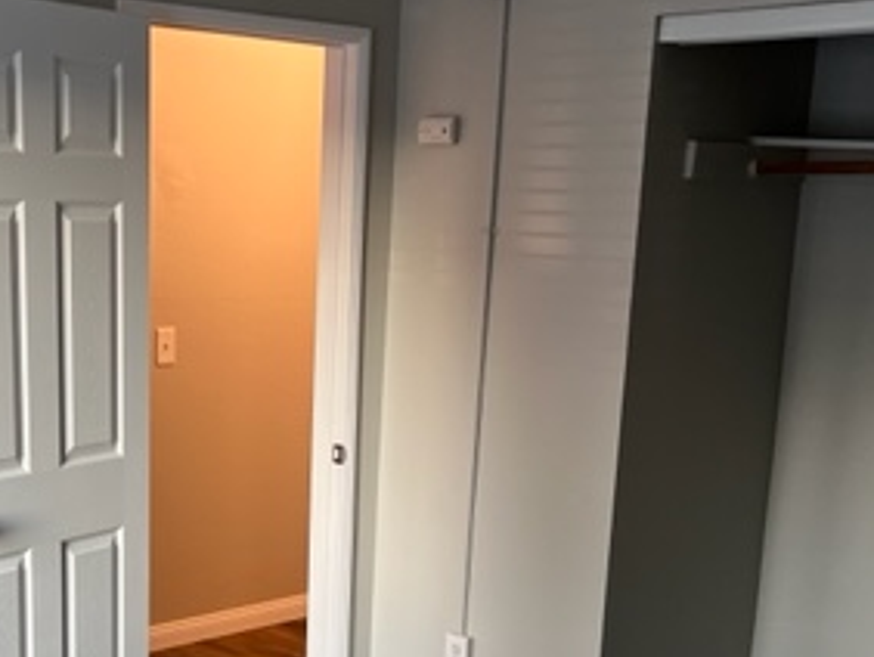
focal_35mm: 59
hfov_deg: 32.1
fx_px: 1491
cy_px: 570
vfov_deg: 24.3
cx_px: 220
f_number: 1.5
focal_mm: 5.7
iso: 80
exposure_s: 1/60
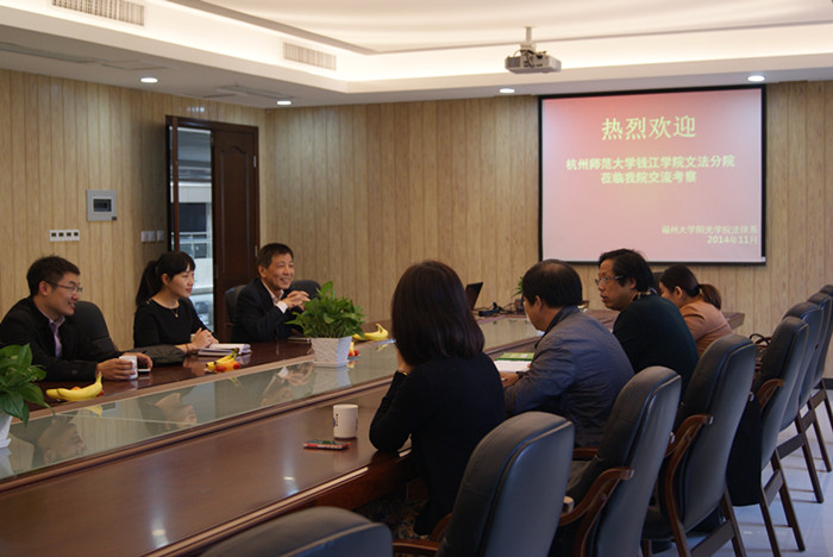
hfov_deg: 37.8
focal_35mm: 52
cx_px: 416
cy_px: 278
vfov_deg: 25.8
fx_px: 1216
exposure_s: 1/60
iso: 250
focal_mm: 35
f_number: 5
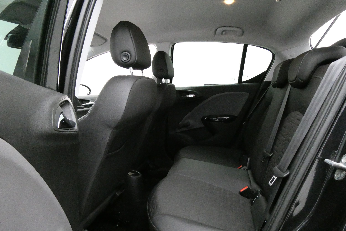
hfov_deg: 71.5
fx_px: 240
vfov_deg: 51.2
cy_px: 128
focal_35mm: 25
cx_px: 173
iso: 1600
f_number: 3.3
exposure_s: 1/20
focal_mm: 4.3
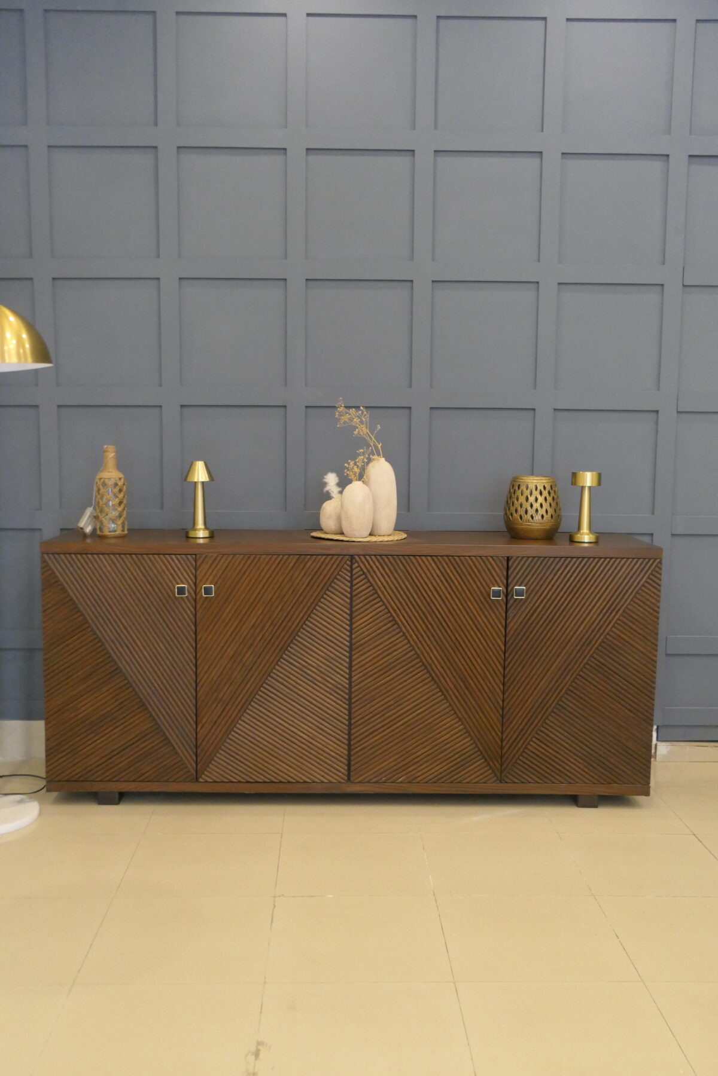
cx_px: 359
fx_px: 987
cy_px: 538
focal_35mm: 33
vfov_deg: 57.2
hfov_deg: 40.0
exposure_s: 1/80
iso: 1600
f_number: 3.2
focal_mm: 11.9
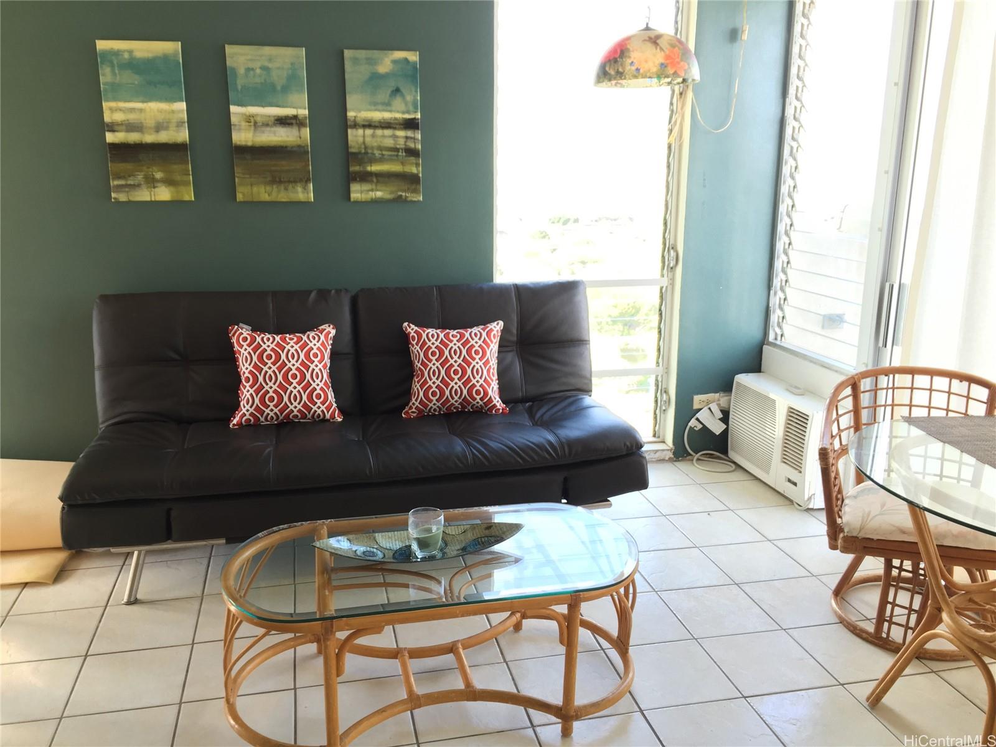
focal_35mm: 29
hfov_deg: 61.7
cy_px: 374
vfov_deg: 48.2
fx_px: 834
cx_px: 498
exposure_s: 1/30
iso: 40
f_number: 2.2
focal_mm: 4.15
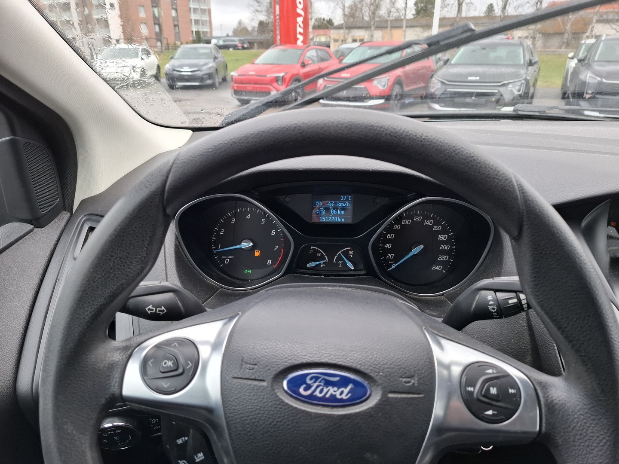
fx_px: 411
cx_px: 310
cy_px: 232
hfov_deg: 73.9
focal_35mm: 23
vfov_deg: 58.9
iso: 50
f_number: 1.8
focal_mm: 5.54
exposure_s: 1/178
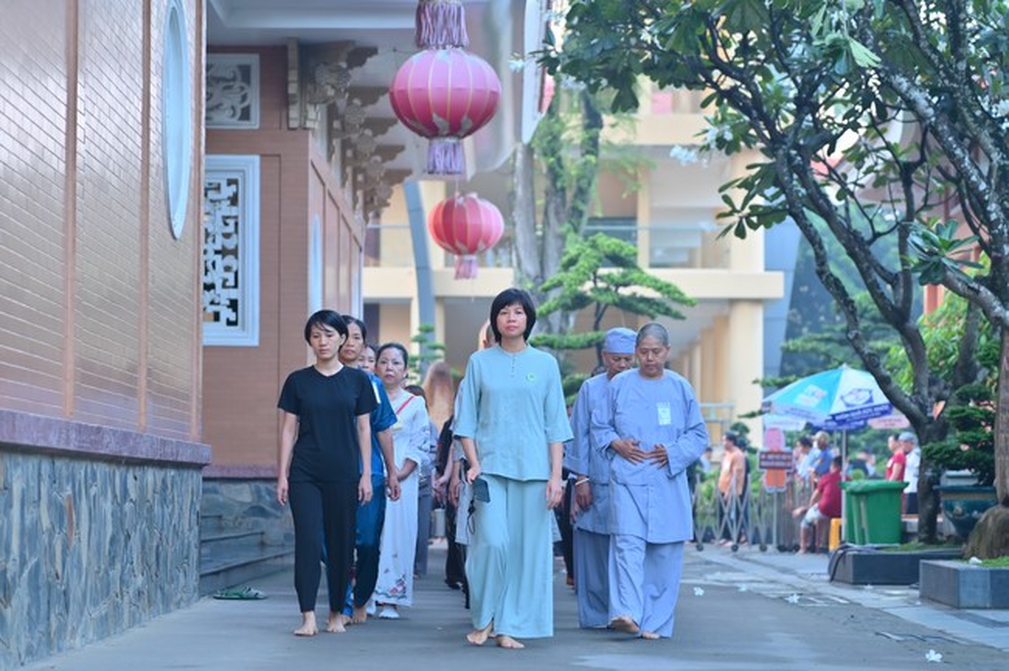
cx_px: 504
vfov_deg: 11.4
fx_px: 3360
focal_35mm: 120
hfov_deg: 17.1
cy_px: 336
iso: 500
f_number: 4.5
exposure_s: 1/80
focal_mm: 120
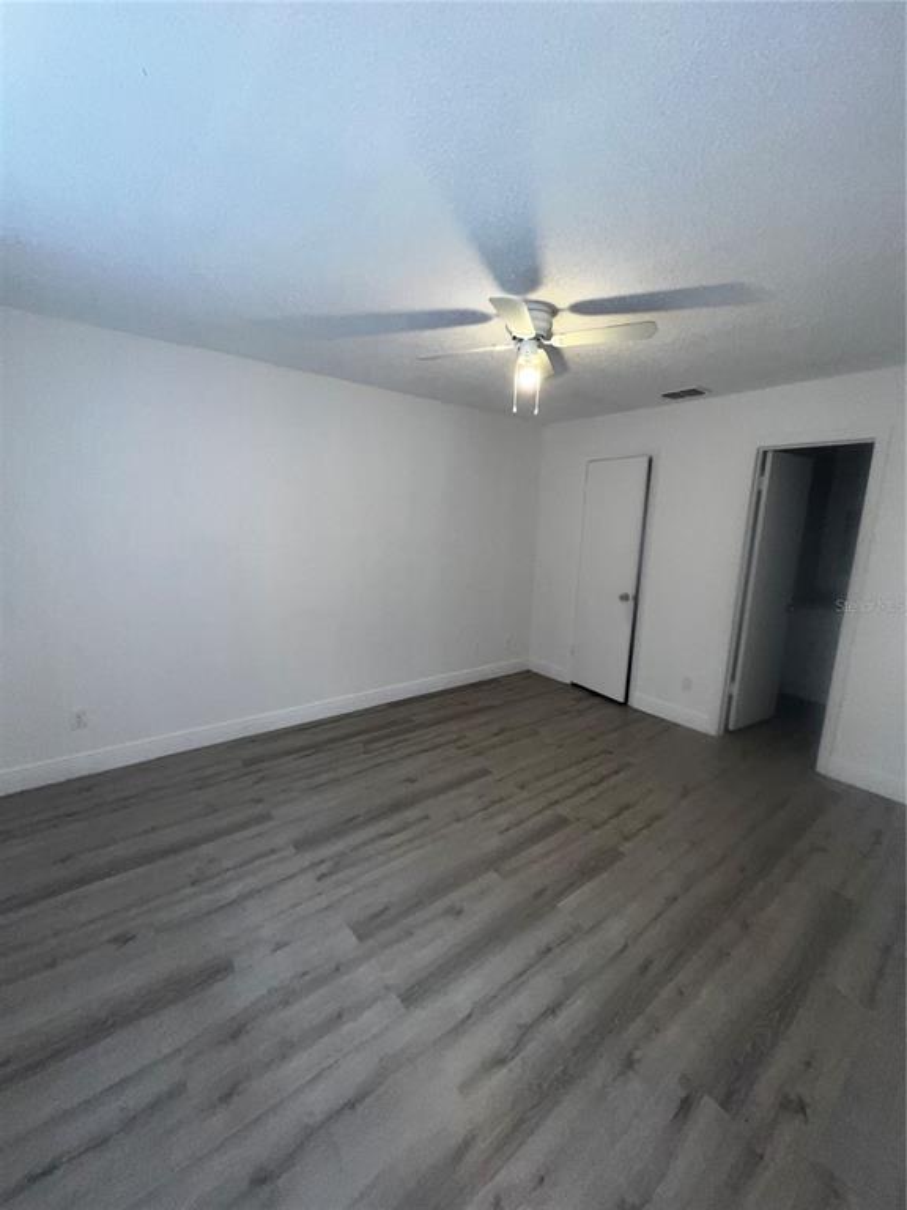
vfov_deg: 106.2
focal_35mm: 13
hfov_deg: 89.9
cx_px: 454
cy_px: 605
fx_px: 454
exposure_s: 1/60
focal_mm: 1.57
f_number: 1.8
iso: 100
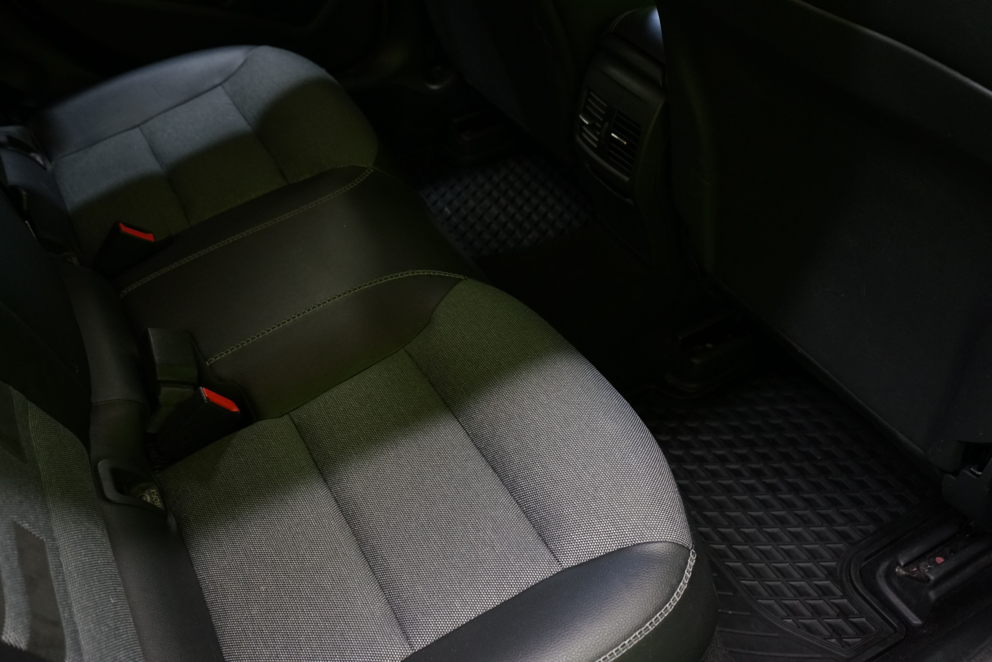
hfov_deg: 58.7
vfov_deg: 41.1
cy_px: 331
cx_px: 496
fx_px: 882
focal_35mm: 32
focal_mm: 32
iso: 2000
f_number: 5
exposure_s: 1/20
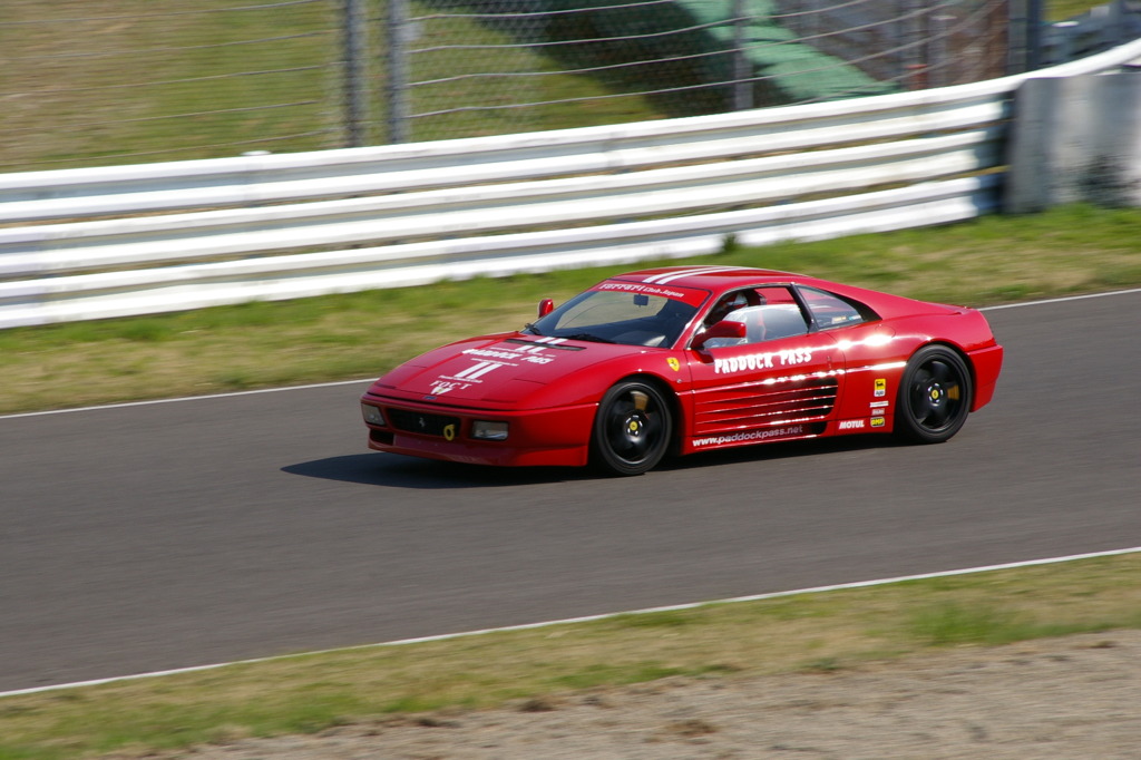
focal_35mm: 255
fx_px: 8079
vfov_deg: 5.4
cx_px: 570
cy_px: 380
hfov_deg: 8.1
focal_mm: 170
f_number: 16
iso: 200
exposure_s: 1/125
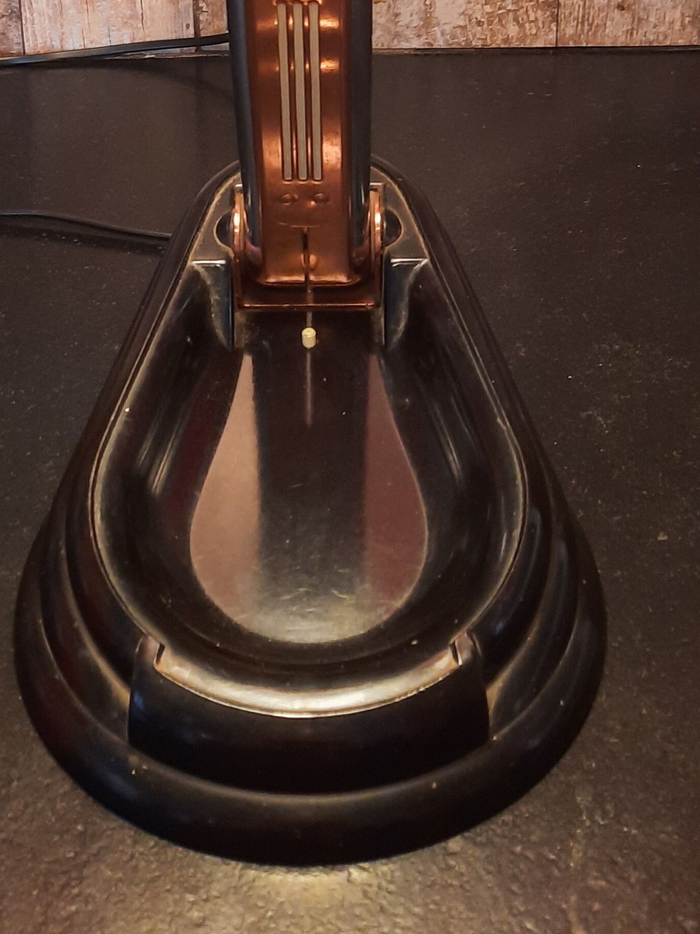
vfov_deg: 31.1
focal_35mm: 55
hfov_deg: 26.6
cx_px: 345
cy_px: -89
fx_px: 1483
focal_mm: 4.6
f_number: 2
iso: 320
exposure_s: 1/25
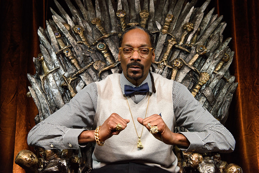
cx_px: 130
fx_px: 273
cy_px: 86
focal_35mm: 38
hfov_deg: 50.7
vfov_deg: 35.1
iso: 640
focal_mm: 38
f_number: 5
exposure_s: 1/125
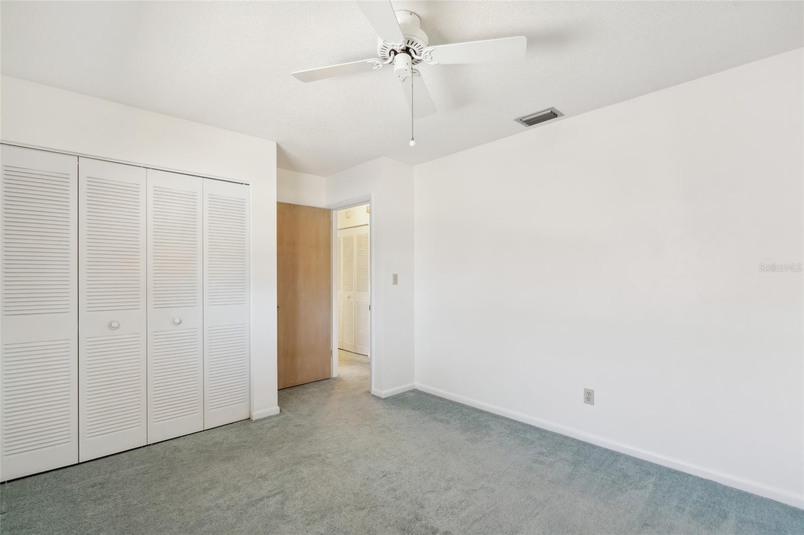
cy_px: 268
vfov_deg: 73.7
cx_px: 402
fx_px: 357
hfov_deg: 96.7
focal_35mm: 16
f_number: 9
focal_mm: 16
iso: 200
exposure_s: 1/4
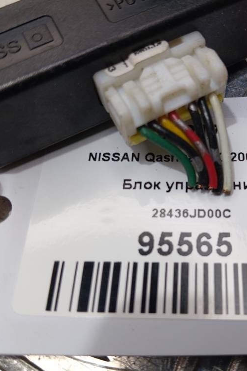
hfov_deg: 35.1
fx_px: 381
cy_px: 182
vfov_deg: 51.9
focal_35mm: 37
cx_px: 189
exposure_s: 1/100
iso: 32
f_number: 1.8
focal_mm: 3.98
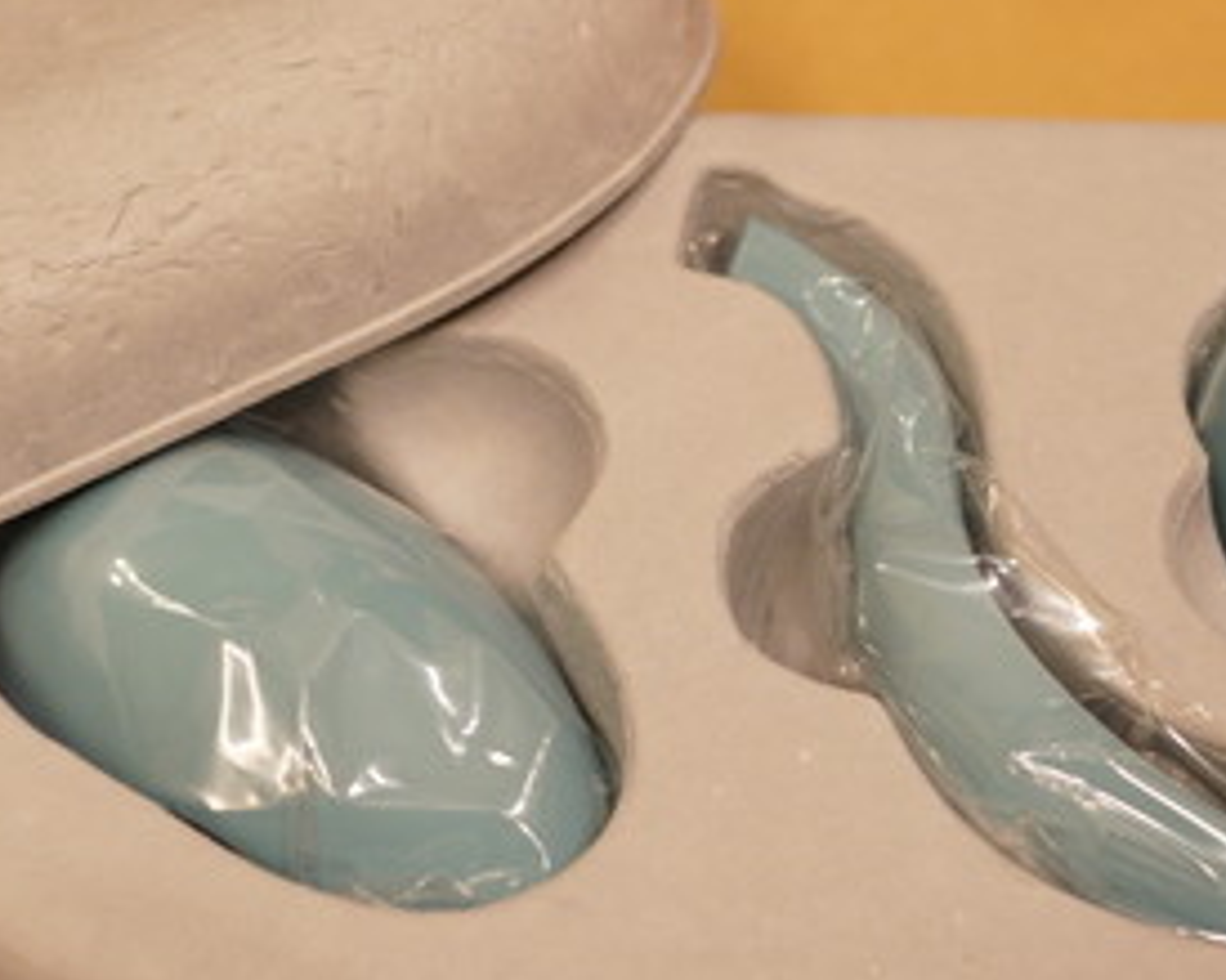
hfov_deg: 24.1
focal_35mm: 79
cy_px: 548
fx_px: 2865
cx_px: 676
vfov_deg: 19.4
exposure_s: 1/40
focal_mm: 24
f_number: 3.2
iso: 640
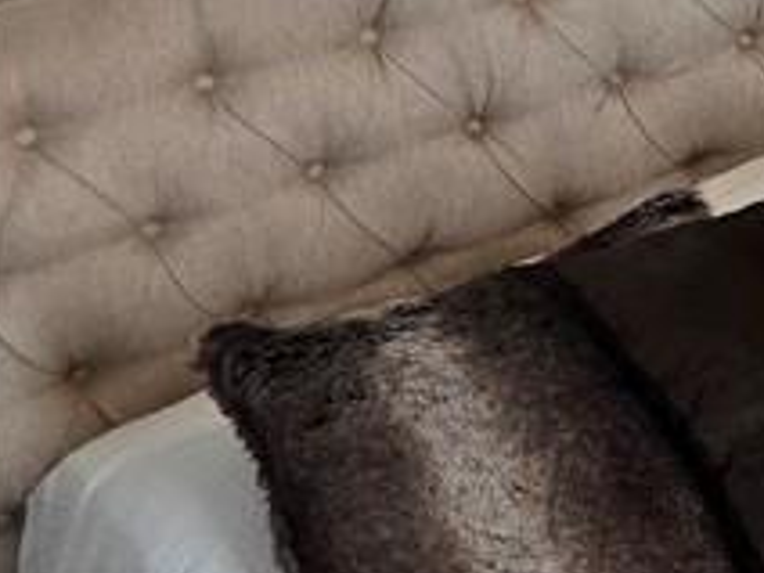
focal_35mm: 111
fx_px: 2450
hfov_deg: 13.3
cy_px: -234
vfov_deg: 12.8
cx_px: 1827
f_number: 1.7
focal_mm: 6.3
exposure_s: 1/120
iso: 200
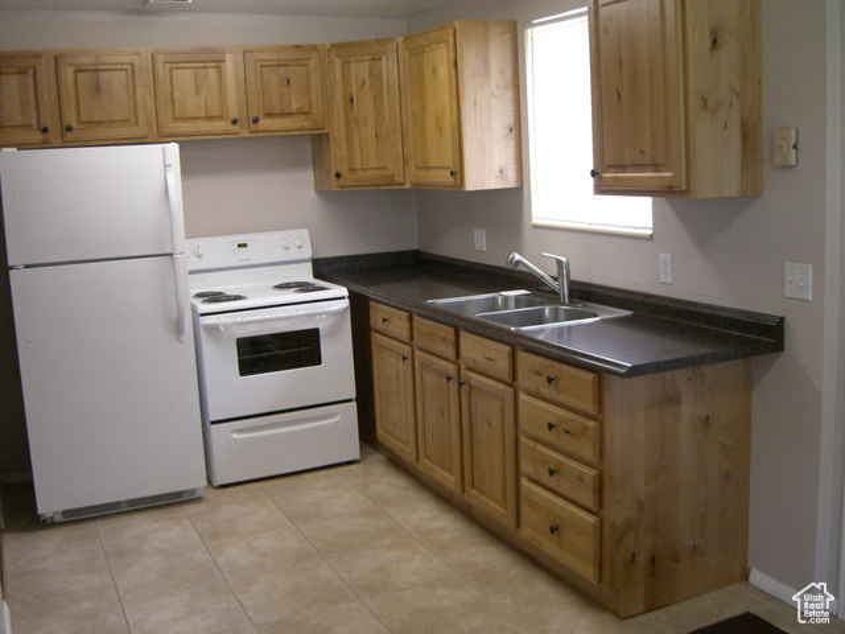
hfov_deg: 49.0
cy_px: 317
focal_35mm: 38
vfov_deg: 37.7
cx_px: 422
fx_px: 928
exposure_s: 1/60
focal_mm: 7.9
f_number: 2.8
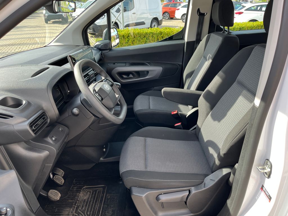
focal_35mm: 26
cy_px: 108
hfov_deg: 67.3
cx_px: 144
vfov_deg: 53.1
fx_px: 216
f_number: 1.6
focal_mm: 5.1
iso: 40
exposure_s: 1/198
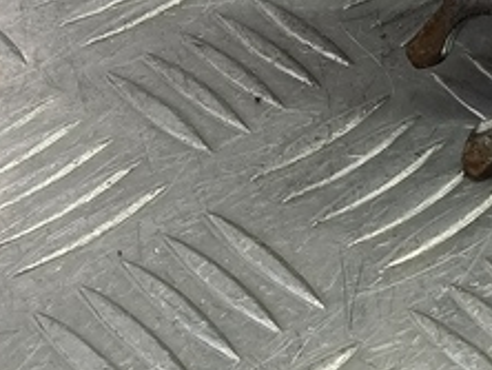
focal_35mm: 106
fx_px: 1508
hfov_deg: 17.5
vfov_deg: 13.5
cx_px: 614
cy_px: -100
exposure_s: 1/50
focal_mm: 4.11
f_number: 1.6
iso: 113
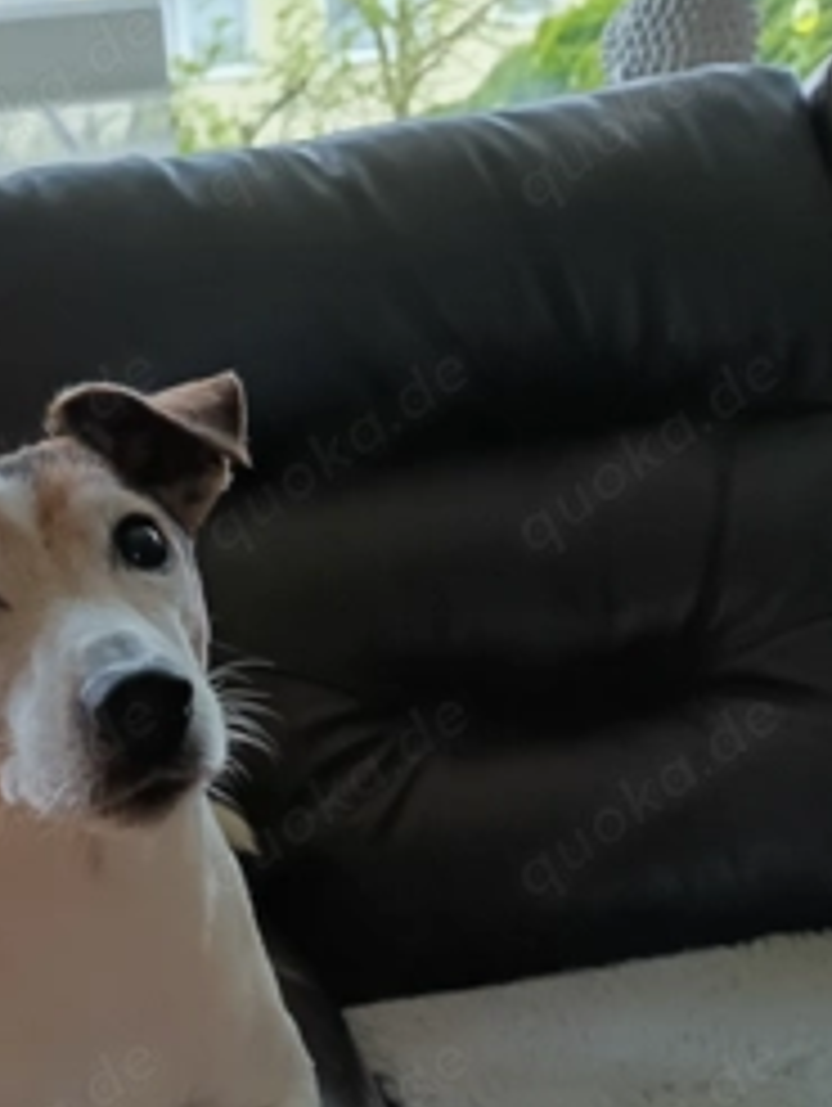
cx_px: 189
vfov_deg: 45.7
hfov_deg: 35.9
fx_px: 1248
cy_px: 864
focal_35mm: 39
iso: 1754
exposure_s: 1/25
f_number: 1.75
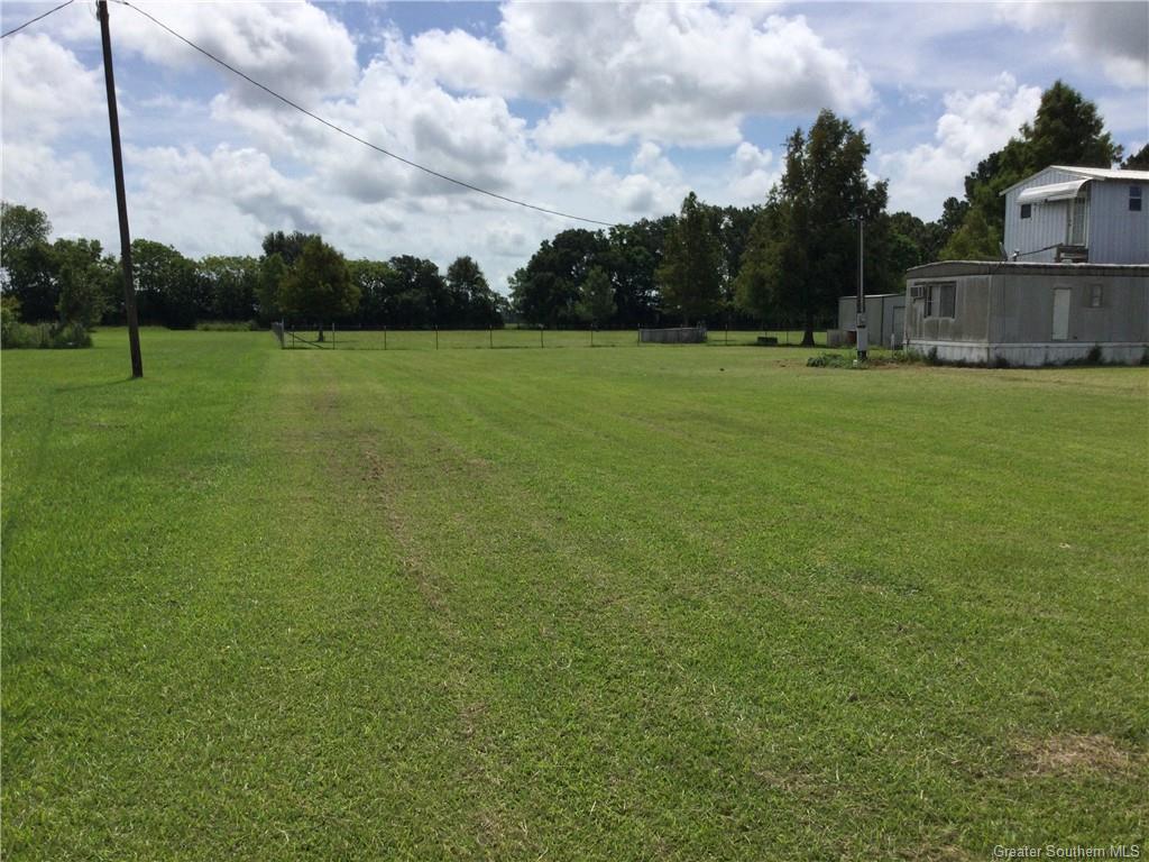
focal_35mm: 31
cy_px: 431
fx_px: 1029
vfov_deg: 45.4
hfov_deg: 58.4
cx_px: 574
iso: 25
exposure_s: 1/2915
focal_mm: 3.3
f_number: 2.4
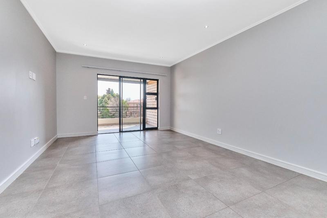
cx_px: 164
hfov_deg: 100.4
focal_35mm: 15
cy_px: 109
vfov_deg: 77.3
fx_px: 136
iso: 800
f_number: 8
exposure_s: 1/200
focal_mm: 10
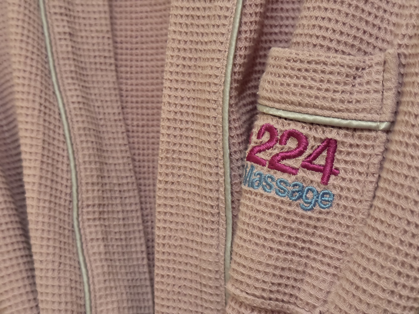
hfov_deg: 39.7
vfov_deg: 30.3
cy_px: 157
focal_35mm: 48
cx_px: 210
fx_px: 581
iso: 640
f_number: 1.78
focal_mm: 6.76
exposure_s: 1/24
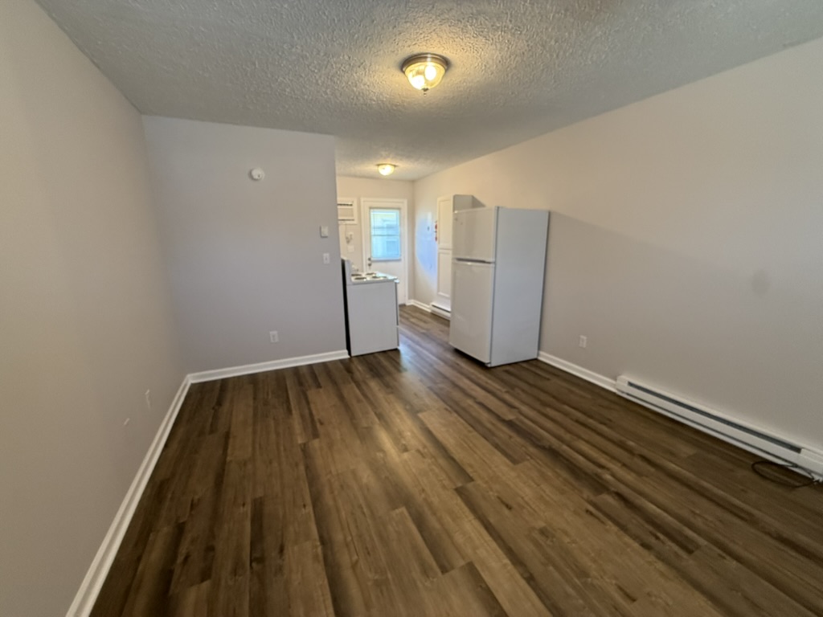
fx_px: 333
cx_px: 412
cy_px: 308
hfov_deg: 102.1
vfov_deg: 85.7
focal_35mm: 14
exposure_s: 1/120
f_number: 2.2
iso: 320
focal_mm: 2.22
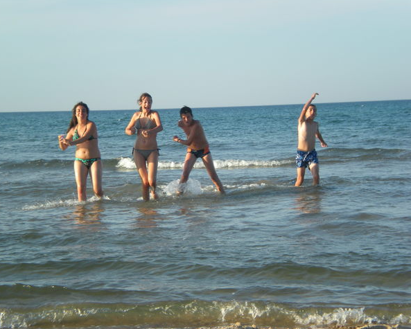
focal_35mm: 120
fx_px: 1460
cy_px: 163
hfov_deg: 16.0
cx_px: 200
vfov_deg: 12.9
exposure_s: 1/146
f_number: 5.9
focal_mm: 18.9
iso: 64
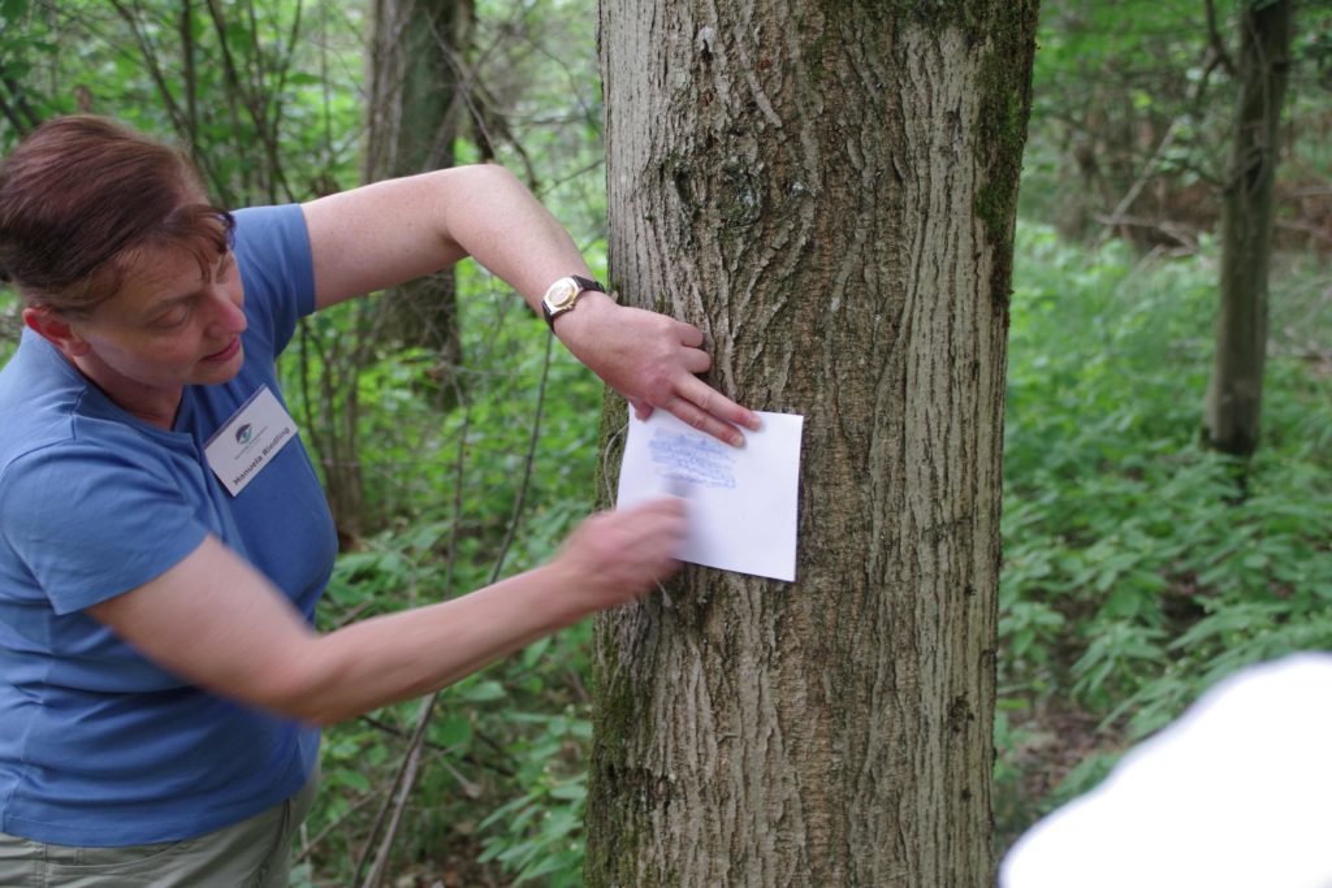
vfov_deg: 20.2
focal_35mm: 68
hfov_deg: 29.9
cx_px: 666
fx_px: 2498
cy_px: 444
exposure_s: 1/25
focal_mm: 45
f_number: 4.5
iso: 400
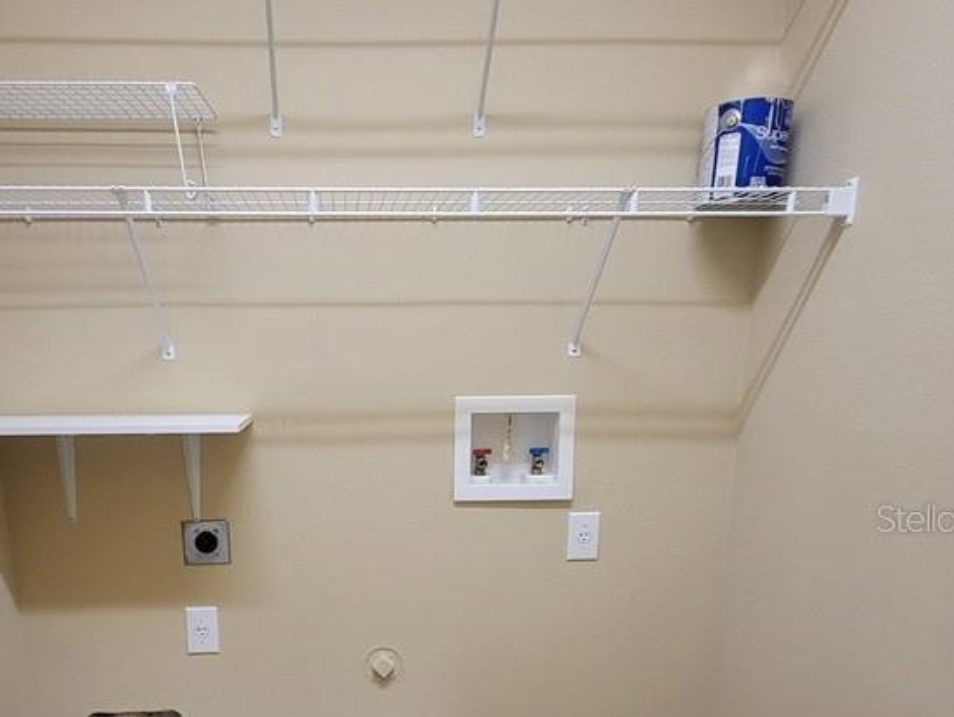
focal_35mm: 24
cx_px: 381
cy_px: 518
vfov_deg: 54.8
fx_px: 662
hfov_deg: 70.8
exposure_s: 1/30
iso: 320
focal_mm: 2.2
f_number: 2.2
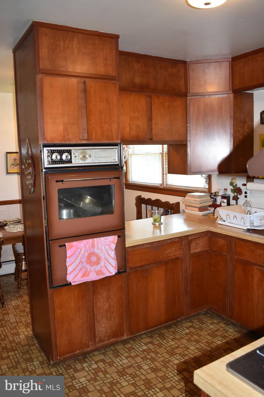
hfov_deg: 43.6
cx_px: 132
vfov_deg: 61.9
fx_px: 330
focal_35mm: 30
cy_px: 198
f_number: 3.5
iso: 800
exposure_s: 1/60
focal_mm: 20
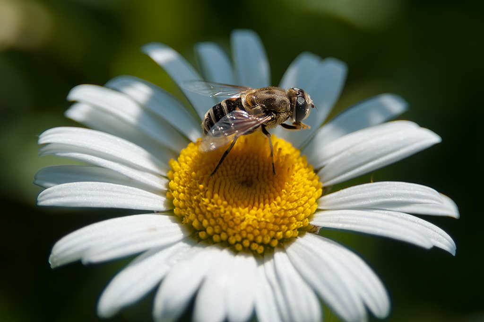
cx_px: 242
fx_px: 2115
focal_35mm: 158
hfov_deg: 13.1
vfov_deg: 8.7
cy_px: 161
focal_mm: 105
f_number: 4.5
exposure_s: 1/1600
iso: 200
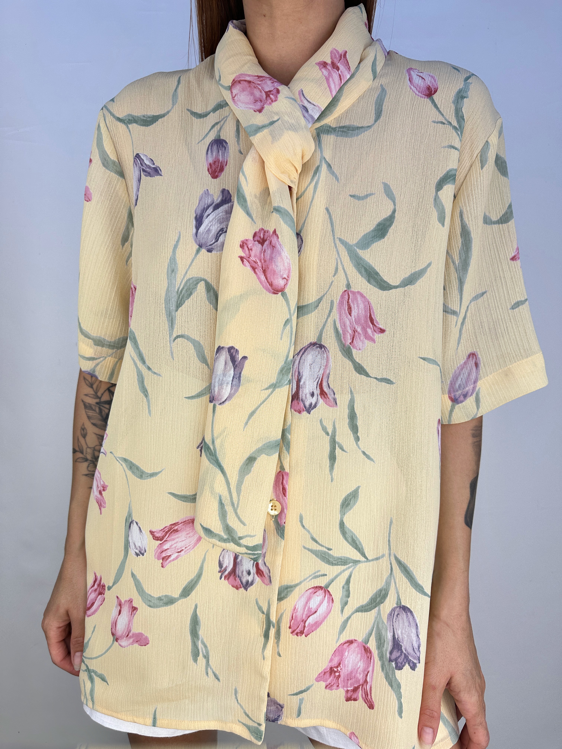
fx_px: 520
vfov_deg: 71.6
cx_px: 281
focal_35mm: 24
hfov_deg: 56.8
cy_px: 374
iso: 80
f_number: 1.78
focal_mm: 6.86
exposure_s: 1/672
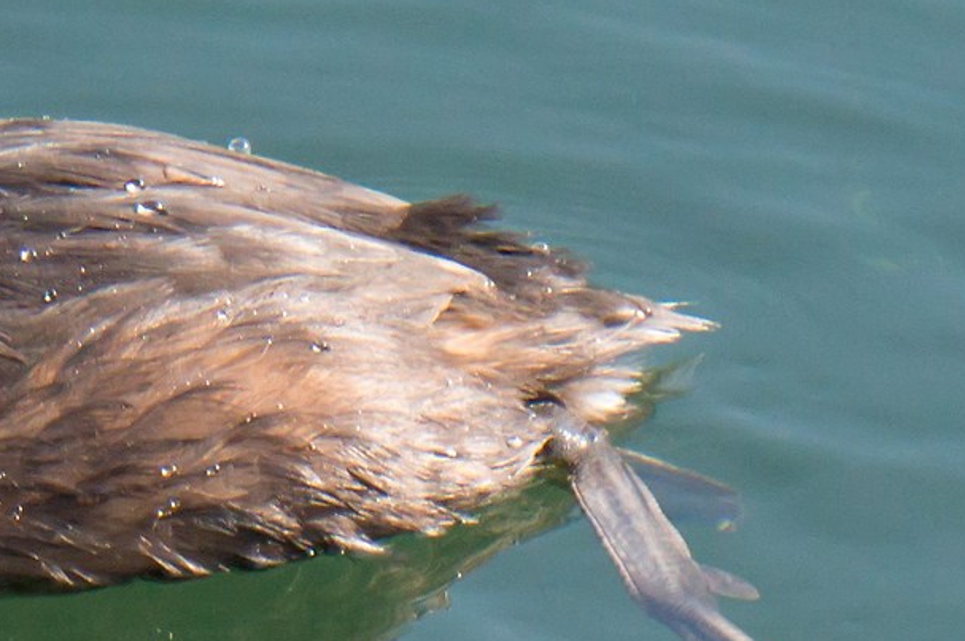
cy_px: 272
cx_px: -210
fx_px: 33328
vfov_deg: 1.1
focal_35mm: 1245
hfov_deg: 1.7
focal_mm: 210
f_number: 13
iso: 1000
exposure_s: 1/400
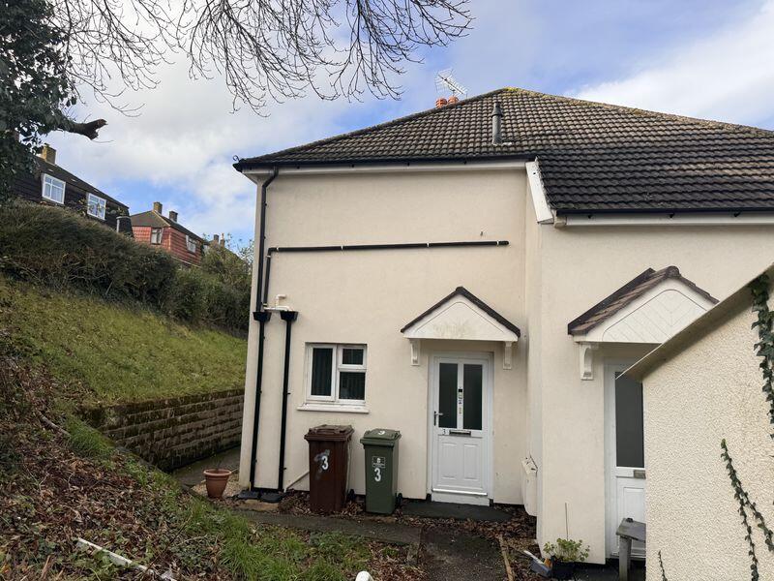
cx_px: 387
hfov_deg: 71.6
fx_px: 537
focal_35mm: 24
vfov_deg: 56.8
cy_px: 290
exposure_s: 1/2331
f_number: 1.78
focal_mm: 6.76
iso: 80
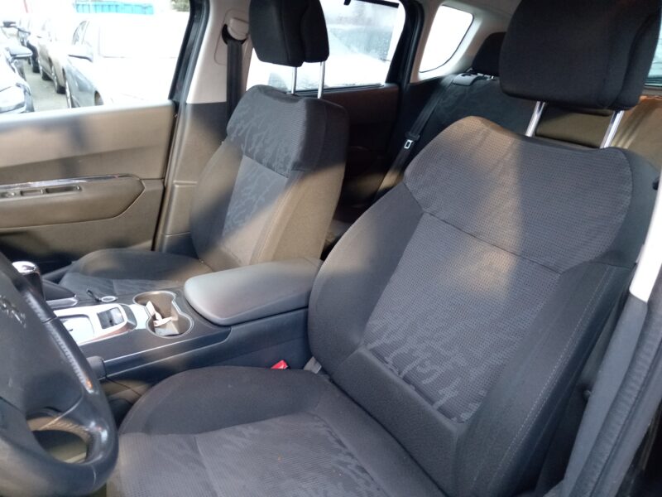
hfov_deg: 69.4
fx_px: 478
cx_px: 331
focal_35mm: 25
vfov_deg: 54.9
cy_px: 248
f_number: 1.8
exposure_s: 1/14.3
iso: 1926
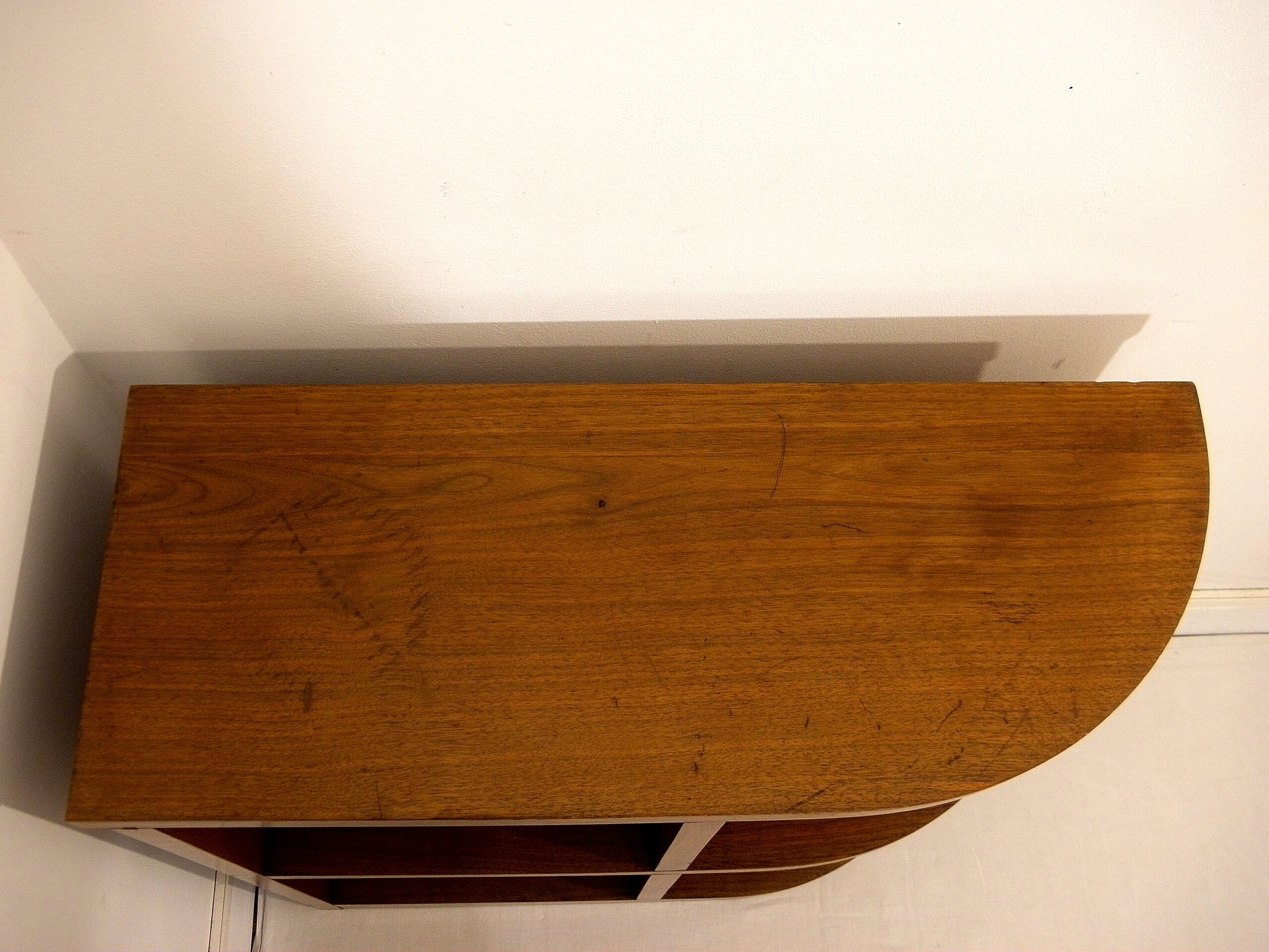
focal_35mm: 33
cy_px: 476
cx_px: 634
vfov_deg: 42.9
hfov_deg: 55.4
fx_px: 1210
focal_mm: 5.9
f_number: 3.6
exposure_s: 1/8
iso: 200
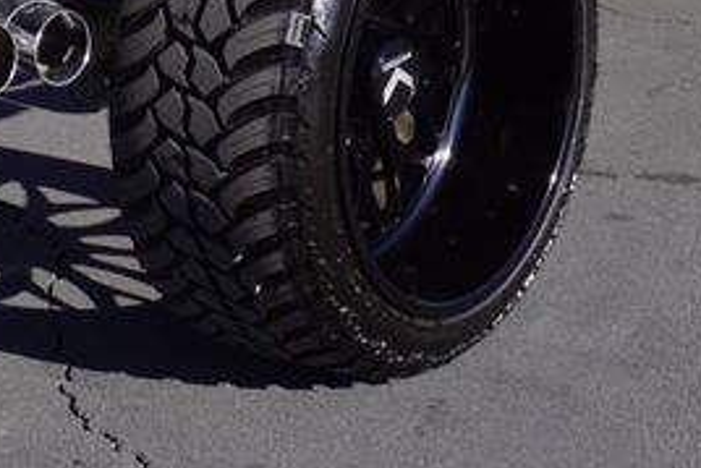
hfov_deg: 13.2
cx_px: 128
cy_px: -246
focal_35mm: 155
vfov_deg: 8.7
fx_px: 3018
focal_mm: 27
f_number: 11
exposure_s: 1/125
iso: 100
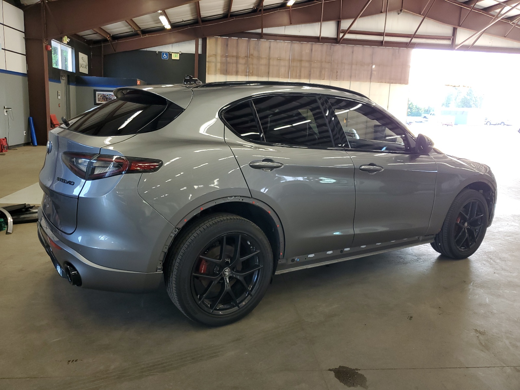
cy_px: 195
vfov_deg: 53.1
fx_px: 391
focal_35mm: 26
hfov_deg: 67.3
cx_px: 260
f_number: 1.5
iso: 70
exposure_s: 1/60.2
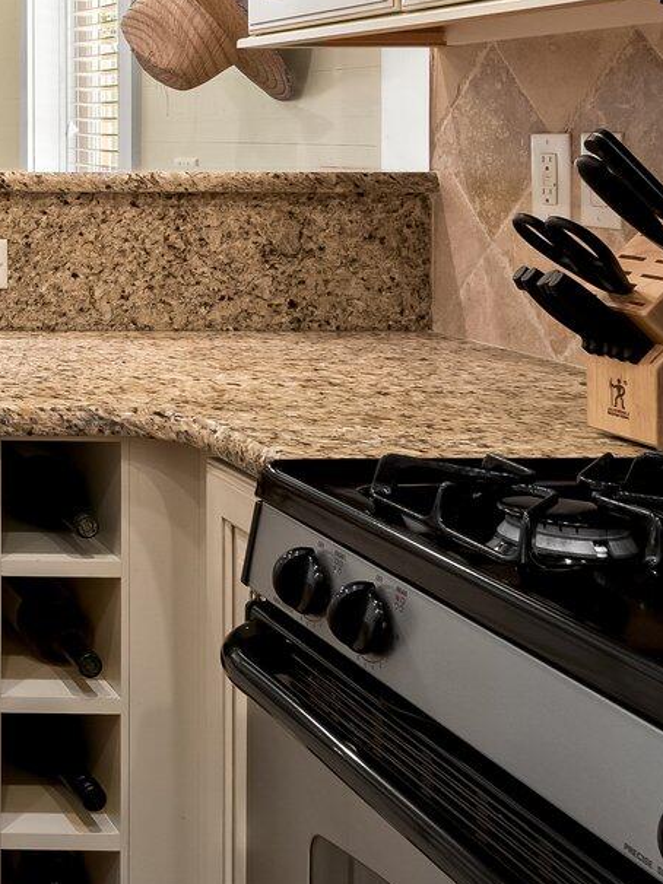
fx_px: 1370
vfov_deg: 34.2
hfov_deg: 21.7
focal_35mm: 54
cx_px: -383
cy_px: 125
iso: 400
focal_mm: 11
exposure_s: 2.5
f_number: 8
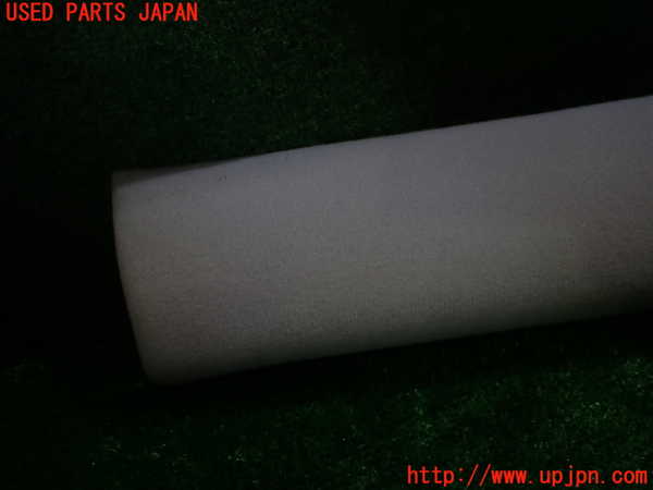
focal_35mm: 30
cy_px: 245
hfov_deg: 60.0
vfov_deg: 46.8
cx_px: 326
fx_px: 566
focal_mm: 5.4
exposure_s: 1/125
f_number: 2.3
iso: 125
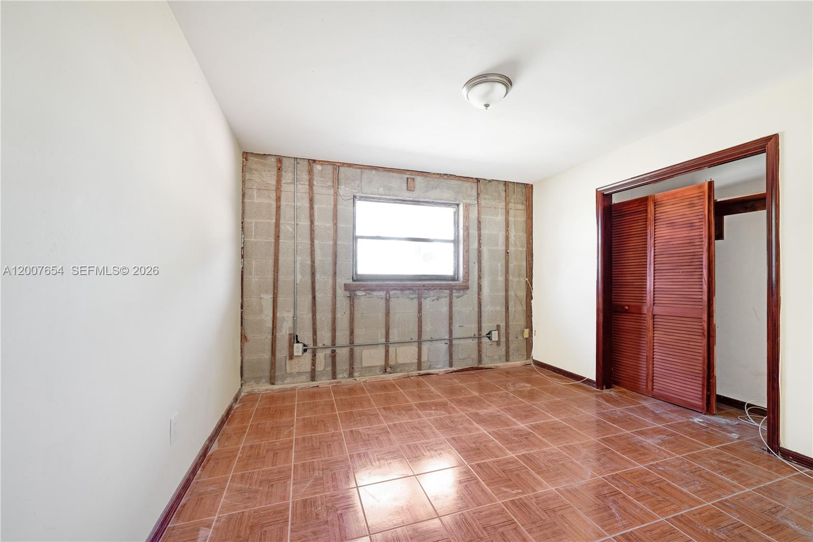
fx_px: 316
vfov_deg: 81.2
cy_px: 271
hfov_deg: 104.3
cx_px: 406
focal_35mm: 14
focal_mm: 14
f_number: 9
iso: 200
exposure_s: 1
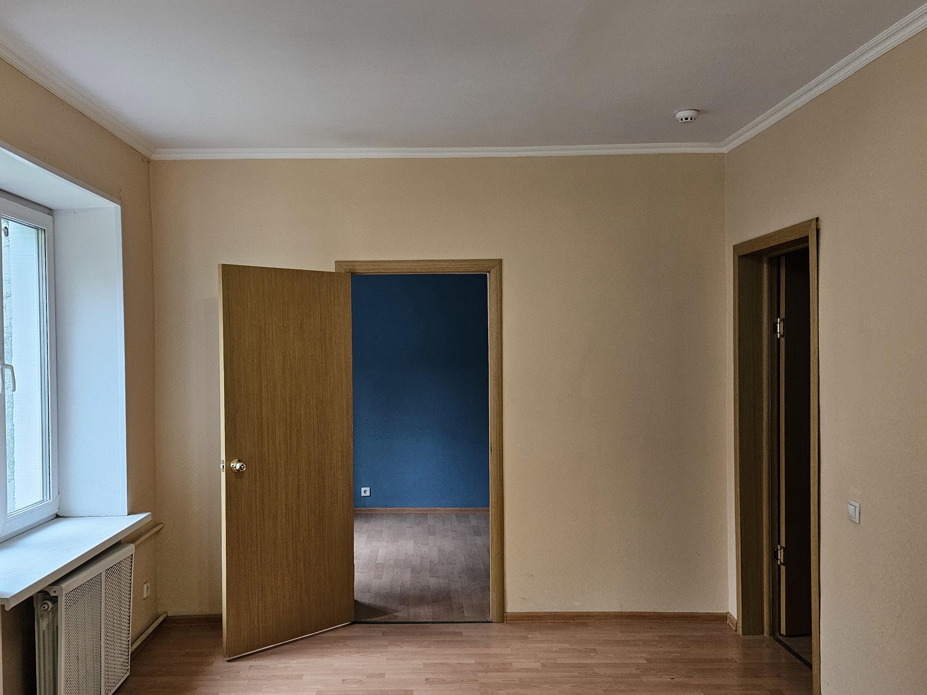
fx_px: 830
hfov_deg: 58.2
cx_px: 413
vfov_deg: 45.4
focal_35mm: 31
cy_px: 373
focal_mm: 5.4
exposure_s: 1/100
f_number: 1.8
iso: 320
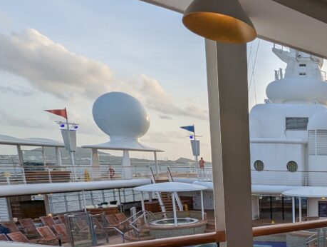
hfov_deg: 45.8
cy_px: 224
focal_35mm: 29
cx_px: 360
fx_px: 274
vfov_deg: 44.0
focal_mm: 1.95
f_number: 2.2
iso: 40
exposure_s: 1/715
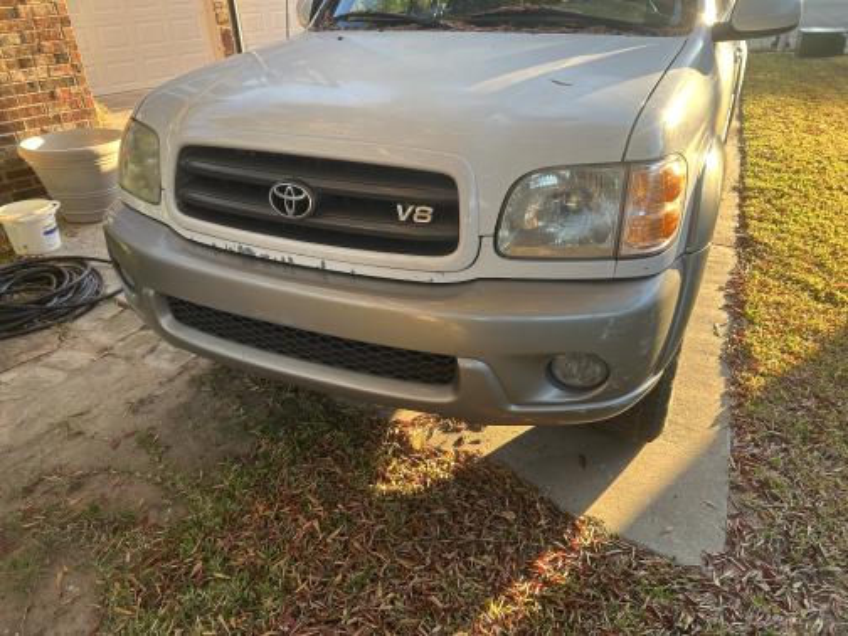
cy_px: 318
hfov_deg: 67.3
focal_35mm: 26
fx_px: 637
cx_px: 424
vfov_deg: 53.1
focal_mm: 5.7
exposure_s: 1/130
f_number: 1.5
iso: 32
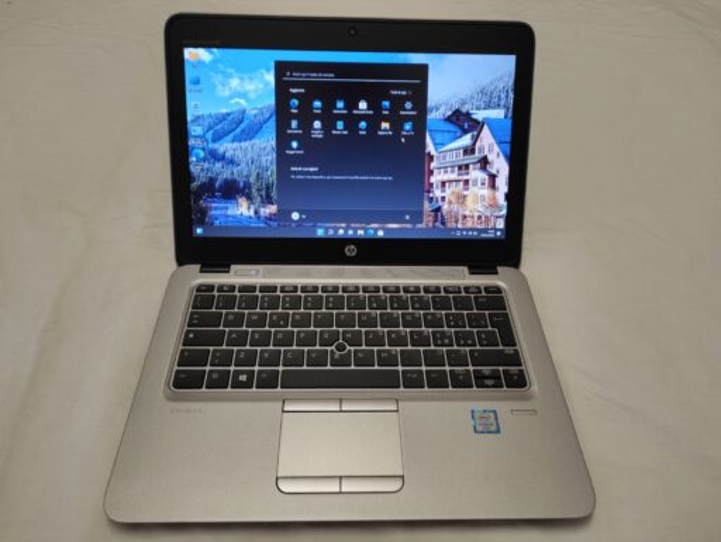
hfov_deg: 69.3
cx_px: 360
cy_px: 271
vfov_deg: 55.0
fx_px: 521
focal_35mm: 25
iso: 121
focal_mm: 5.43
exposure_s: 1/33
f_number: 1.89
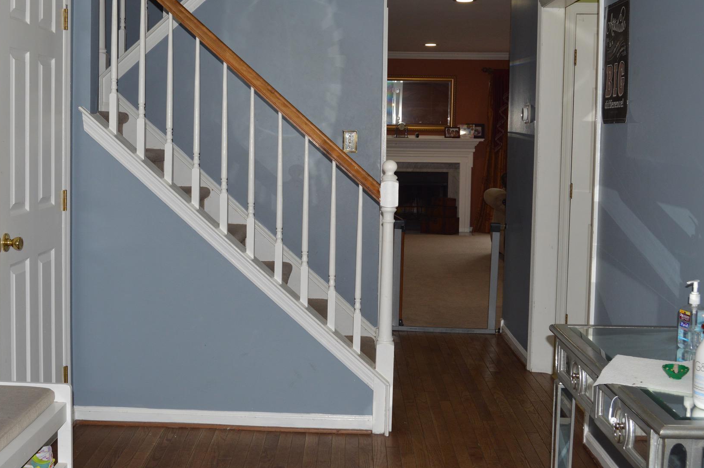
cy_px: 194
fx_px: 879
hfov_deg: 43.5
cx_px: 297
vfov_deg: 29.8
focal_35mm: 45
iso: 280
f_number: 8
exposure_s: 1/60
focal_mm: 24
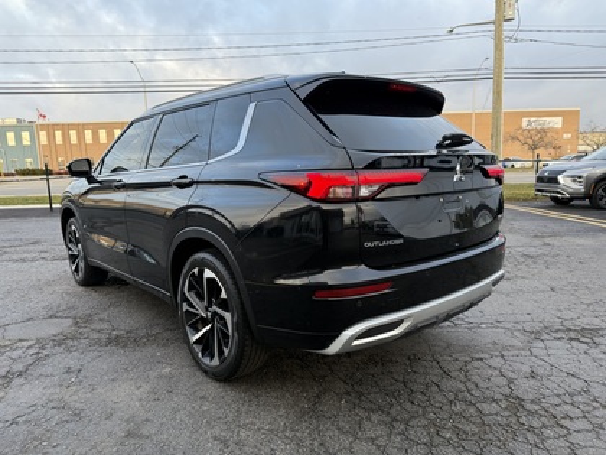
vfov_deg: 56.8
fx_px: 420
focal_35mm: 24
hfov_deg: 71.6
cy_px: 228
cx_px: 303
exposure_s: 1/361
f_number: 1.78
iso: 100
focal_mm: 6.76
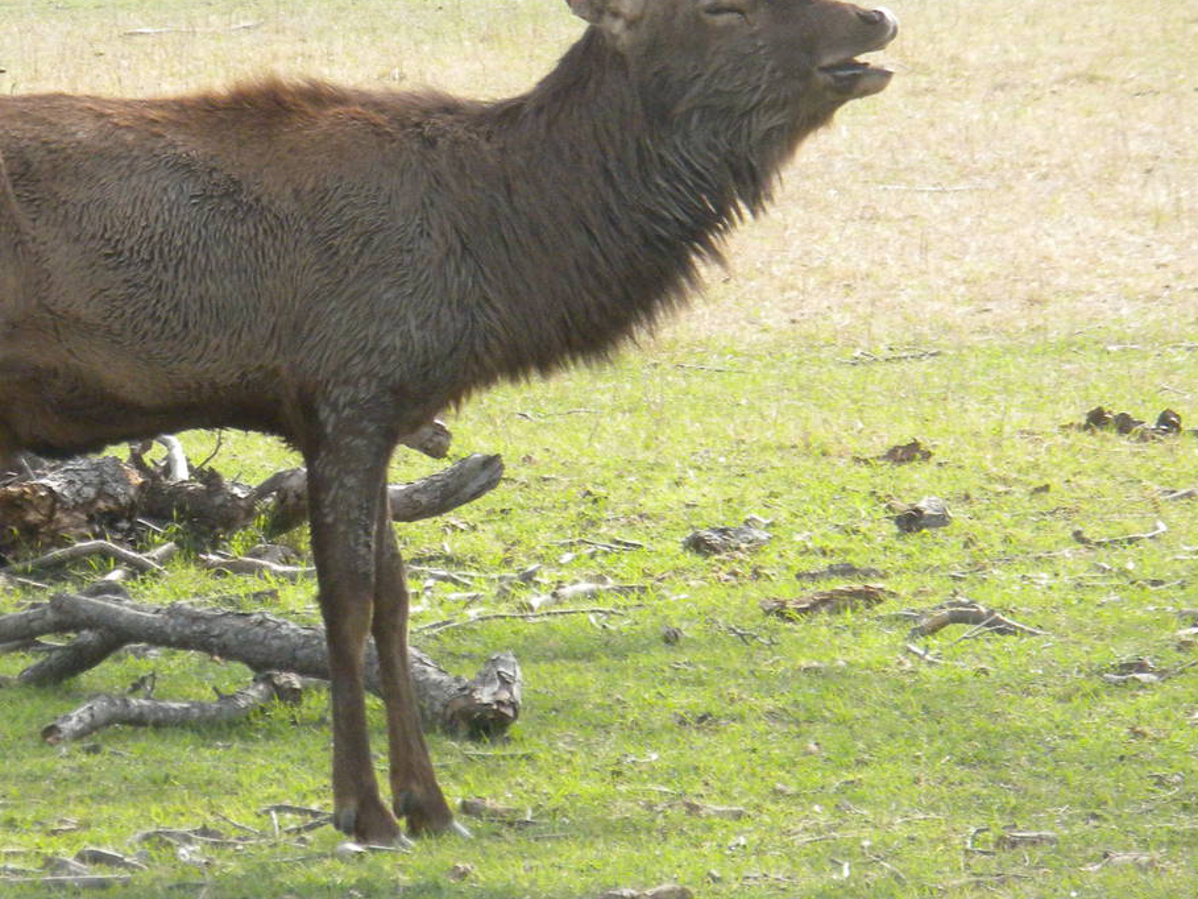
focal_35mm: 419
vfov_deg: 3.5
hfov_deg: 4.7
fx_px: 14503
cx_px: 211
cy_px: 351
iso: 285
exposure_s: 1/500
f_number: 5.2
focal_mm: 42.1
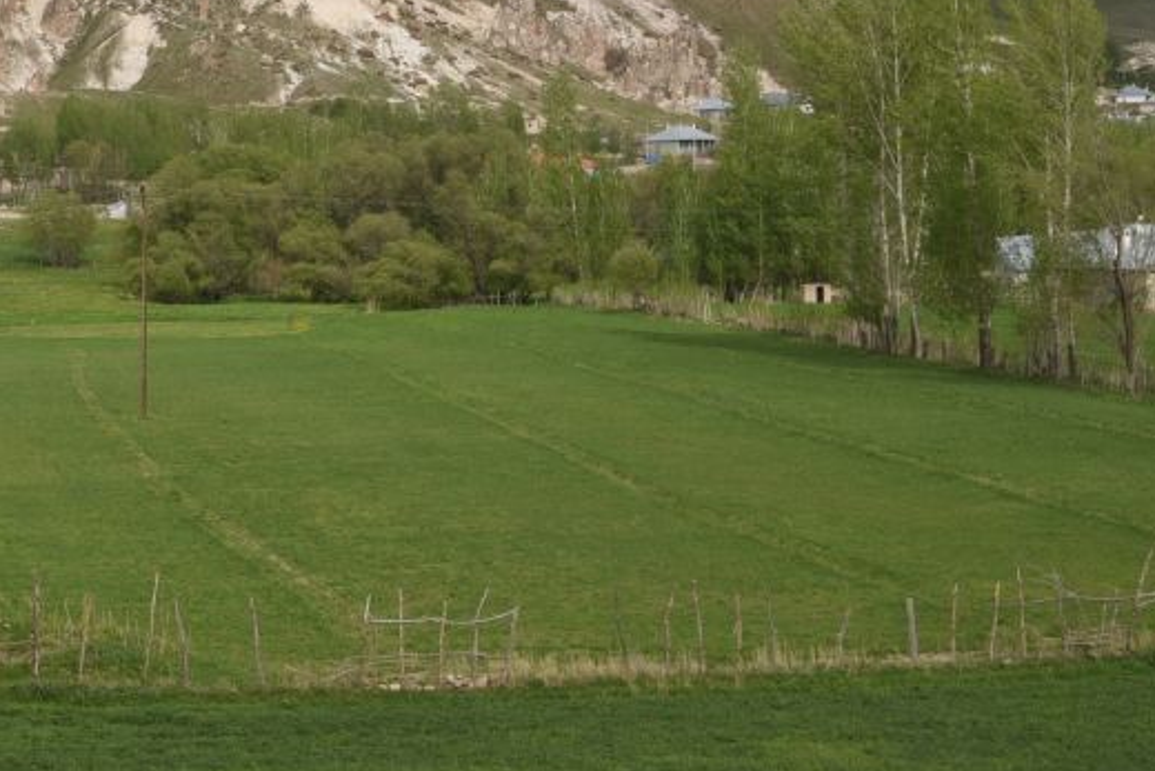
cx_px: -89
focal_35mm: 80
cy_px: 334
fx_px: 2567
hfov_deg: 23.9
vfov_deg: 17.1
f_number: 14
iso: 320
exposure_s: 1/125
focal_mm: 32
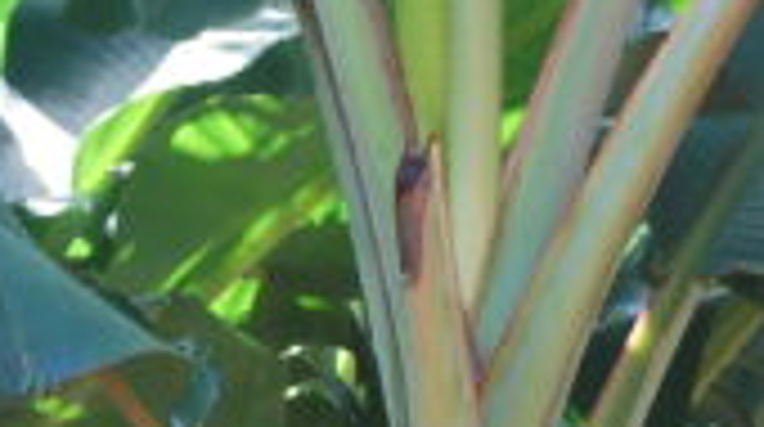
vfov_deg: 2.8
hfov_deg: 5.0
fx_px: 8669
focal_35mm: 429
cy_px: 458
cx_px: 404
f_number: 5.6
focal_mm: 55
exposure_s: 1/125
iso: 160
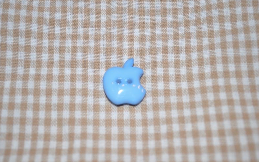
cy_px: 87
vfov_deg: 22.0
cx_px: 129
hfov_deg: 34.5
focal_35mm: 59
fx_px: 416
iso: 200
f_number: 5
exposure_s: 1/60
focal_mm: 38
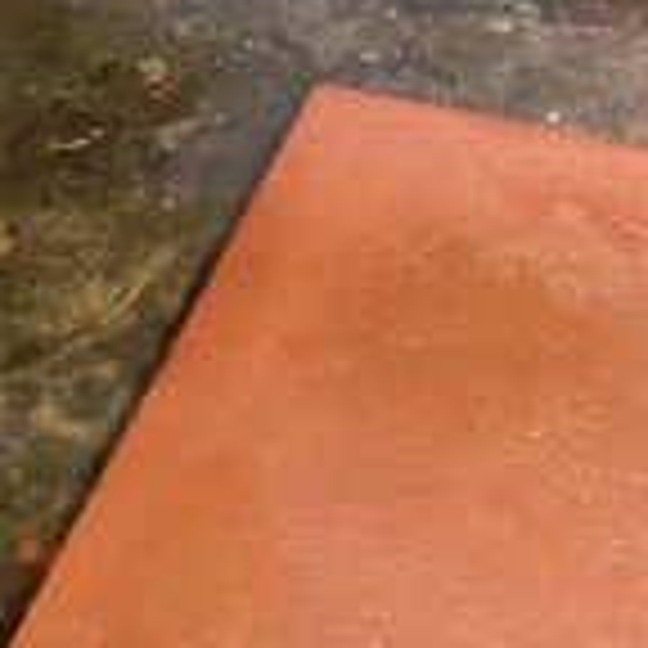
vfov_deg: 18.1
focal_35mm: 92
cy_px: -90
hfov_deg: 18.4
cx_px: 652
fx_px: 1948
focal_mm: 5
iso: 200
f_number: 3.1
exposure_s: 1/15
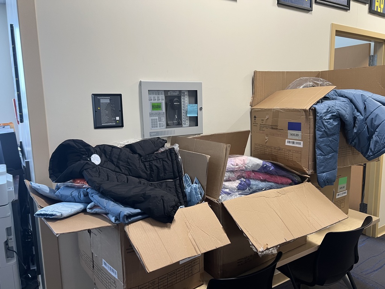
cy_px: 144
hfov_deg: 67.3
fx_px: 289
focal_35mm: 26
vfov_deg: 53.1
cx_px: 192
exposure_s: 1/95
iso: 125
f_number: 1.5
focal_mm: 5.7
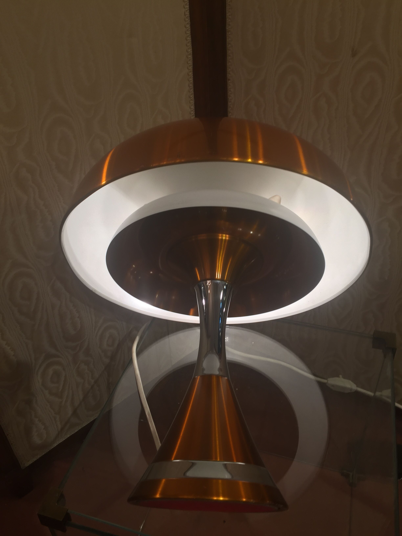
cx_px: 201
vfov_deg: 61.7
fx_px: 449
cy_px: 268
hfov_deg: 48.2
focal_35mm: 29
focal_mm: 4.15
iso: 32
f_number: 2.2
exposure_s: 1/50
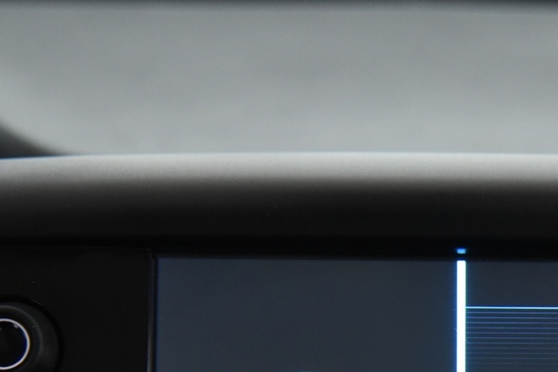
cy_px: 456
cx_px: 436
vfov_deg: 11.3
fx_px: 1845
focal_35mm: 119
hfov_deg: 17.1
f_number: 4
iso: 4000
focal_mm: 48
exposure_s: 1/60
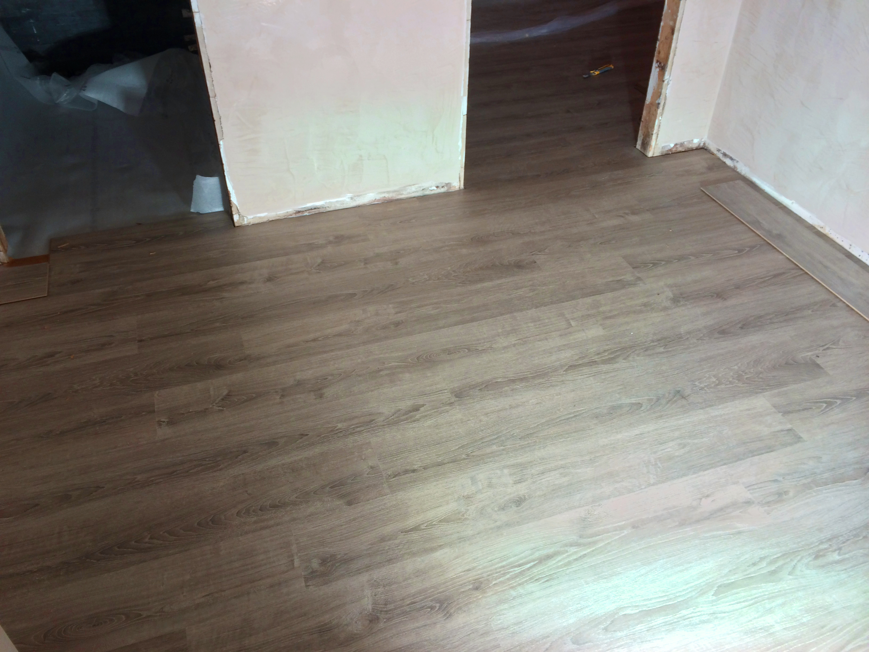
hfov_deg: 60.0
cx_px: 434
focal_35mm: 30
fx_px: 753
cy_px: 326
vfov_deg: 46.8
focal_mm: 4.12
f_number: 2.2
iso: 40
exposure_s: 1/50
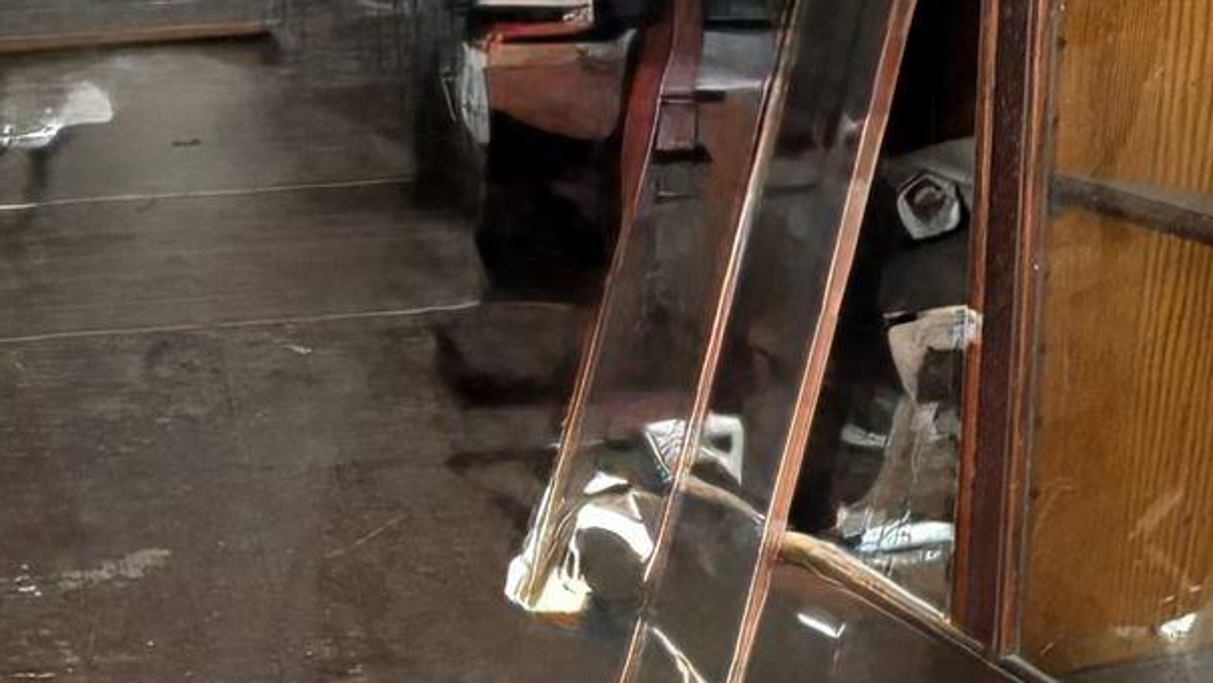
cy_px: 1348
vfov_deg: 10.4
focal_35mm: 108
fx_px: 3474
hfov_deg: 19.7
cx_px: 331
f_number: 1.6
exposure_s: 1/60
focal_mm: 5.96
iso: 250
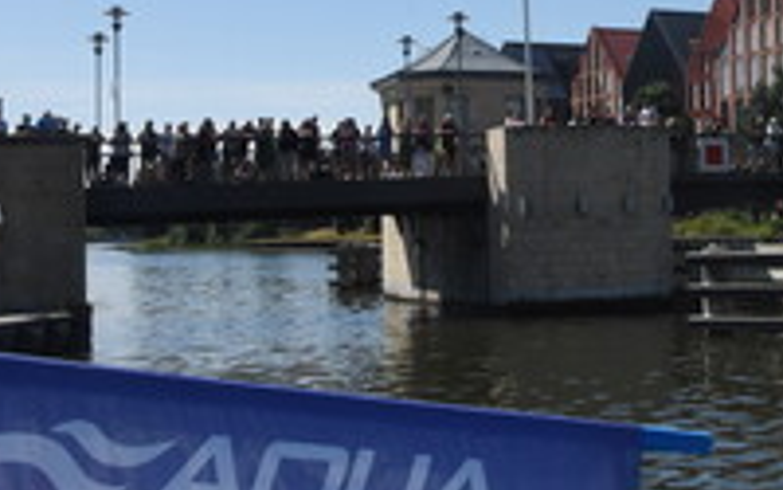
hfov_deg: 30.1
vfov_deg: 19.9
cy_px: 141
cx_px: 709
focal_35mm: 65
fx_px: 1387
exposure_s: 1/1000
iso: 1250
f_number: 16
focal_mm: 20
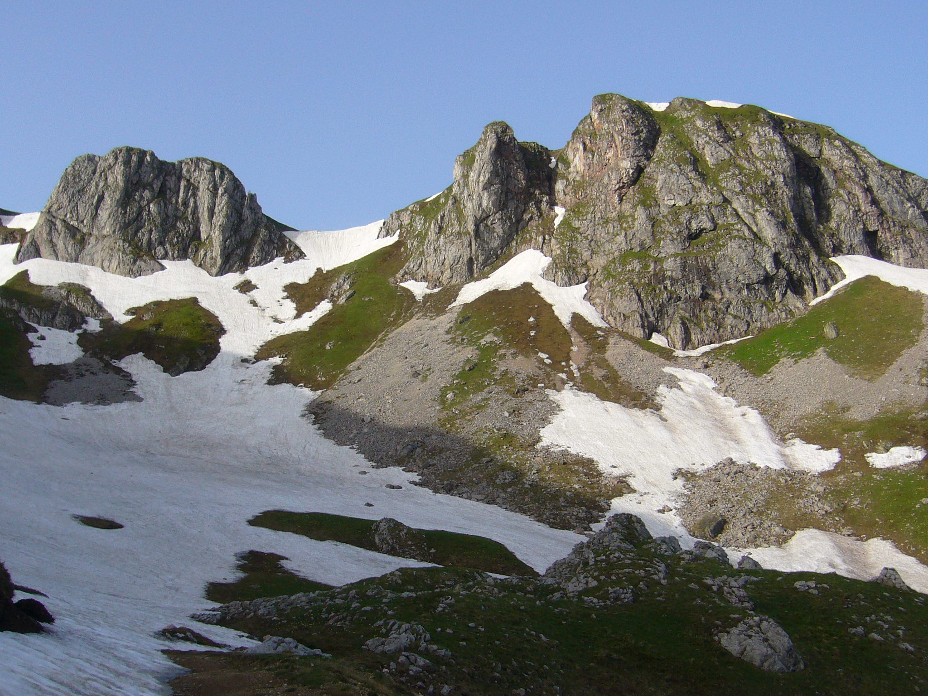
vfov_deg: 29.7
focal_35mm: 49
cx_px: 464
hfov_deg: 38.9
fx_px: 1314
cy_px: 348
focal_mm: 6
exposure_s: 1/320
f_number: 5.7
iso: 80
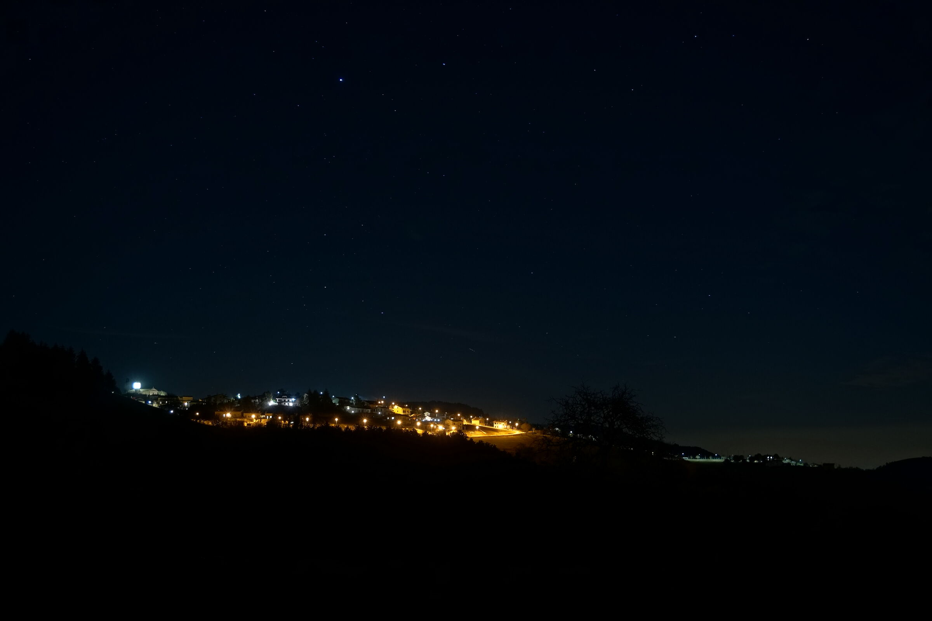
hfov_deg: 47.9
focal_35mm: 40
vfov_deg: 33.0
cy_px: 310
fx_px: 1048
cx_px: 466
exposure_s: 1
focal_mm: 27
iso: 1250
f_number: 4.5
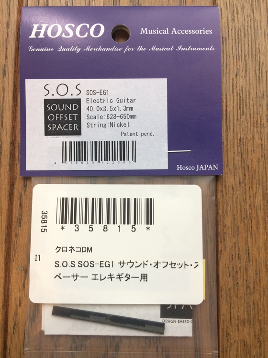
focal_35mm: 29
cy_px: 179
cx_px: 134
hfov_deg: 48.2
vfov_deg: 61.7
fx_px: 299
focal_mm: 4.15
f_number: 2.2
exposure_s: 1/30
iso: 80
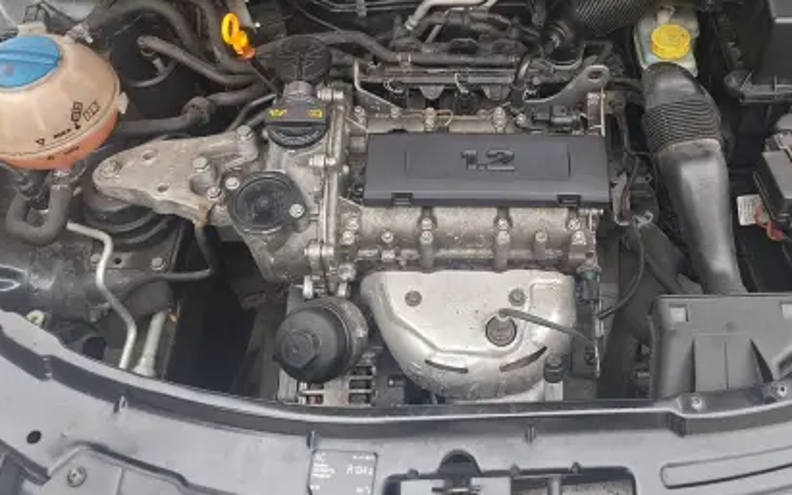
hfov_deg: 51.0
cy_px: 98
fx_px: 820
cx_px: 491
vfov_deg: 32.7
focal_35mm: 38
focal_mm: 5.54
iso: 100
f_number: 1.8
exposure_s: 1/100
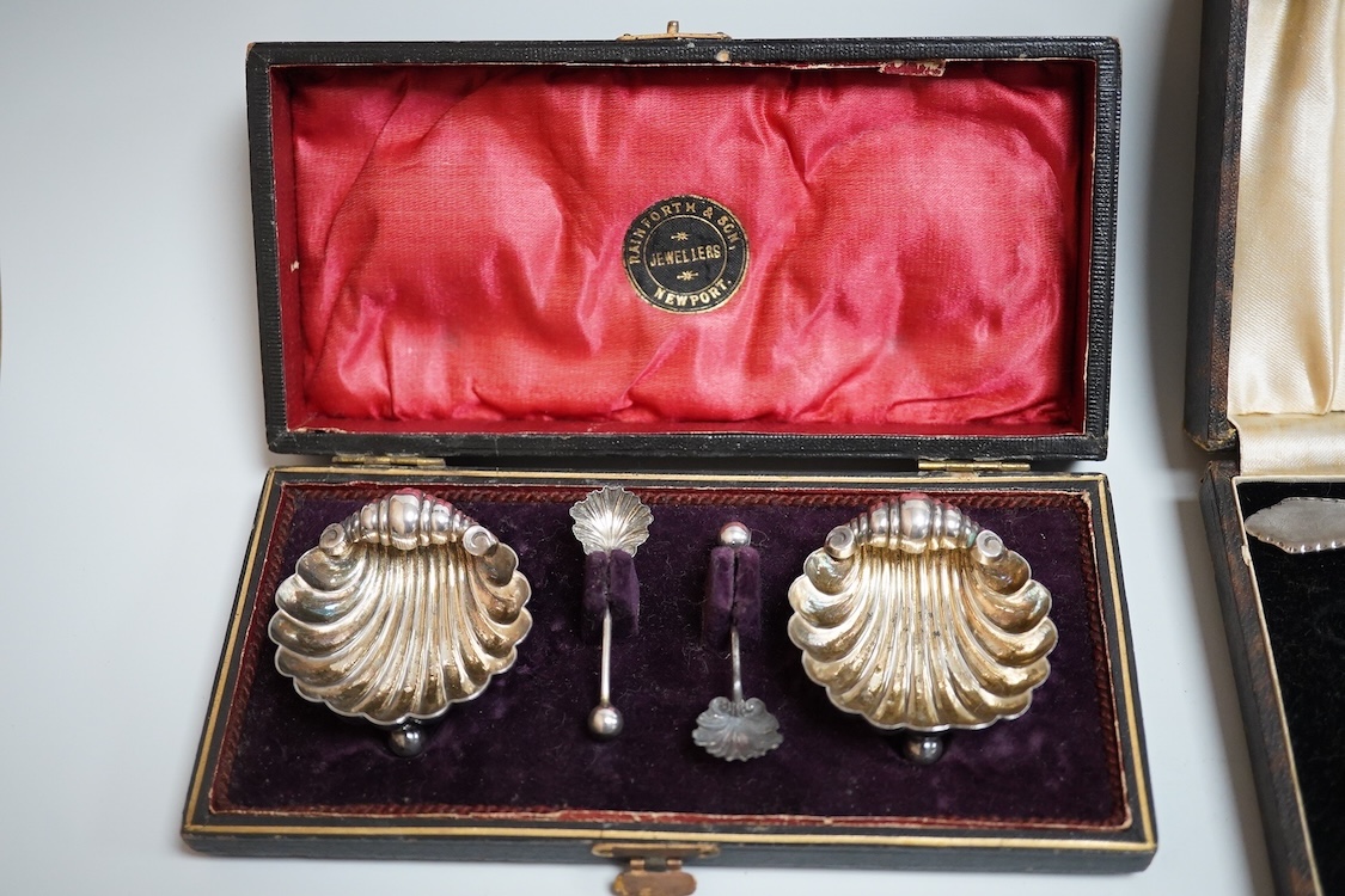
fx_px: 1681
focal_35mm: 45
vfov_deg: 29.9
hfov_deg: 43.6
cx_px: 672
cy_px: 448
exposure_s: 1/200
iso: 2500
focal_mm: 30
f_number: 5
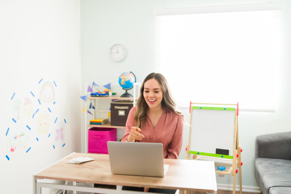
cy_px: 97
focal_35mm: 35
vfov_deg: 37.9
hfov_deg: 54.4
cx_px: 146
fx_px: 283
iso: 250
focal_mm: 35
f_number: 1.6
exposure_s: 1/160
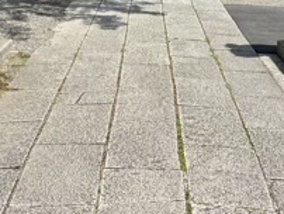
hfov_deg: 21.7
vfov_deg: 14.8
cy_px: -144
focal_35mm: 90
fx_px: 739
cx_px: 150
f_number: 1.6
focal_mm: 5.96
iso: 50
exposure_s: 1/2288
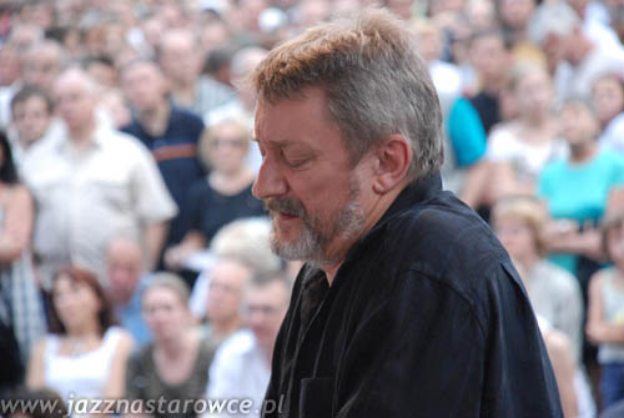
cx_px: 312
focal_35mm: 202
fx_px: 3515
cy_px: 209
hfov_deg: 10.1
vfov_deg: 6.8
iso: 1250
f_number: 5.6
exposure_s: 1/40
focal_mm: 135
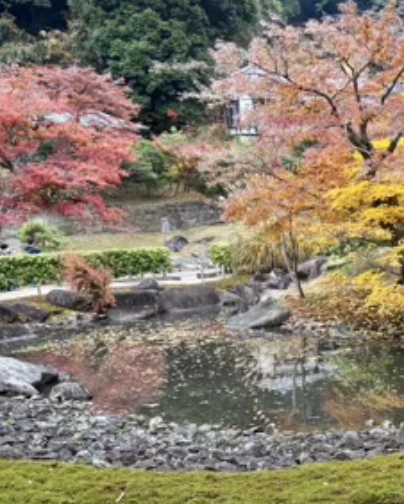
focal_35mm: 63
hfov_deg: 21.0
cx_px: 583
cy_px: 371
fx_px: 941
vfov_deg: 29.6
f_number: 1.6
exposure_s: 1/121
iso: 80
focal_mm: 5.96
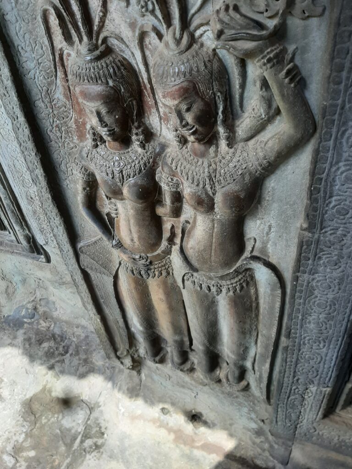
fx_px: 353
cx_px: 176
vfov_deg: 67.3
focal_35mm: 26
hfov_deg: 53.1
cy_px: 234
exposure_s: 1/348
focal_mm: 3.93
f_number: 1.7
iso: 40
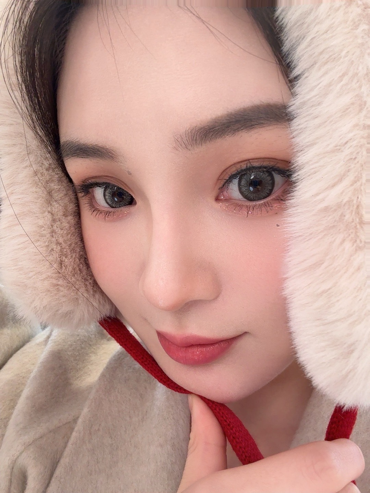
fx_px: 428
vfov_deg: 60.0
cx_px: 185
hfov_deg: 46.8
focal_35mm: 30
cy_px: 246
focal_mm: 2.69
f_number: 1.9
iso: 80
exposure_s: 1/121
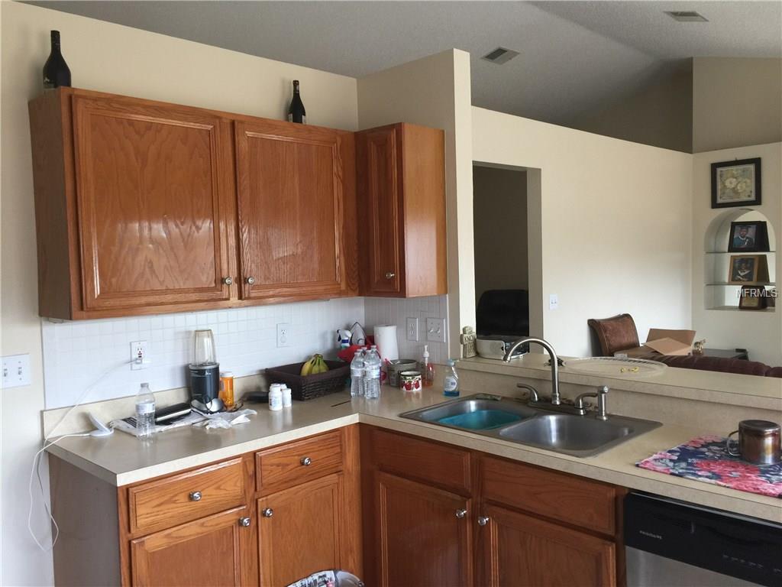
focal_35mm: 29
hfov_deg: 61.7
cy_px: 294
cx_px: 391
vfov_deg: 48.2
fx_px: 655
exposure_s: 1/15
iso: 50
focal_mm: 4.15
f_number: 2.2
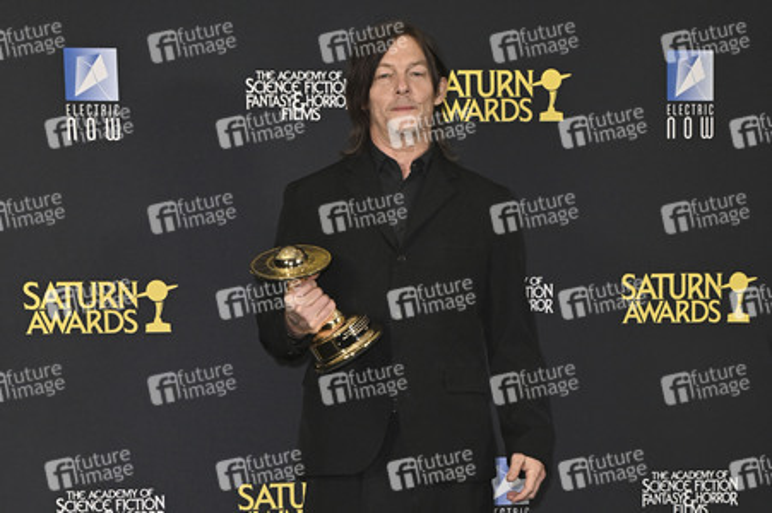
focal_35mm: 40
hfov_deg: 48.5
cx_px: 386
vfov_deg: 33.4
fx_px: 857
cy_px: 256
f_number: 5.6
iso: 2000
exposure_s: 1/320
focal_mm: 40
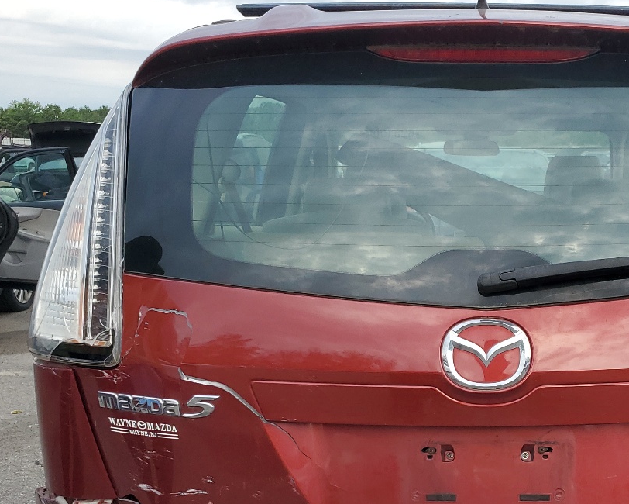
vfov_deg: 29.4
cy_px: 418
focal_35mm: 50
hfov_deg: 36.2
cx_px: 497
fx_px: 931
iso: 50
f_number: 1.5
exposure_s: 1/909
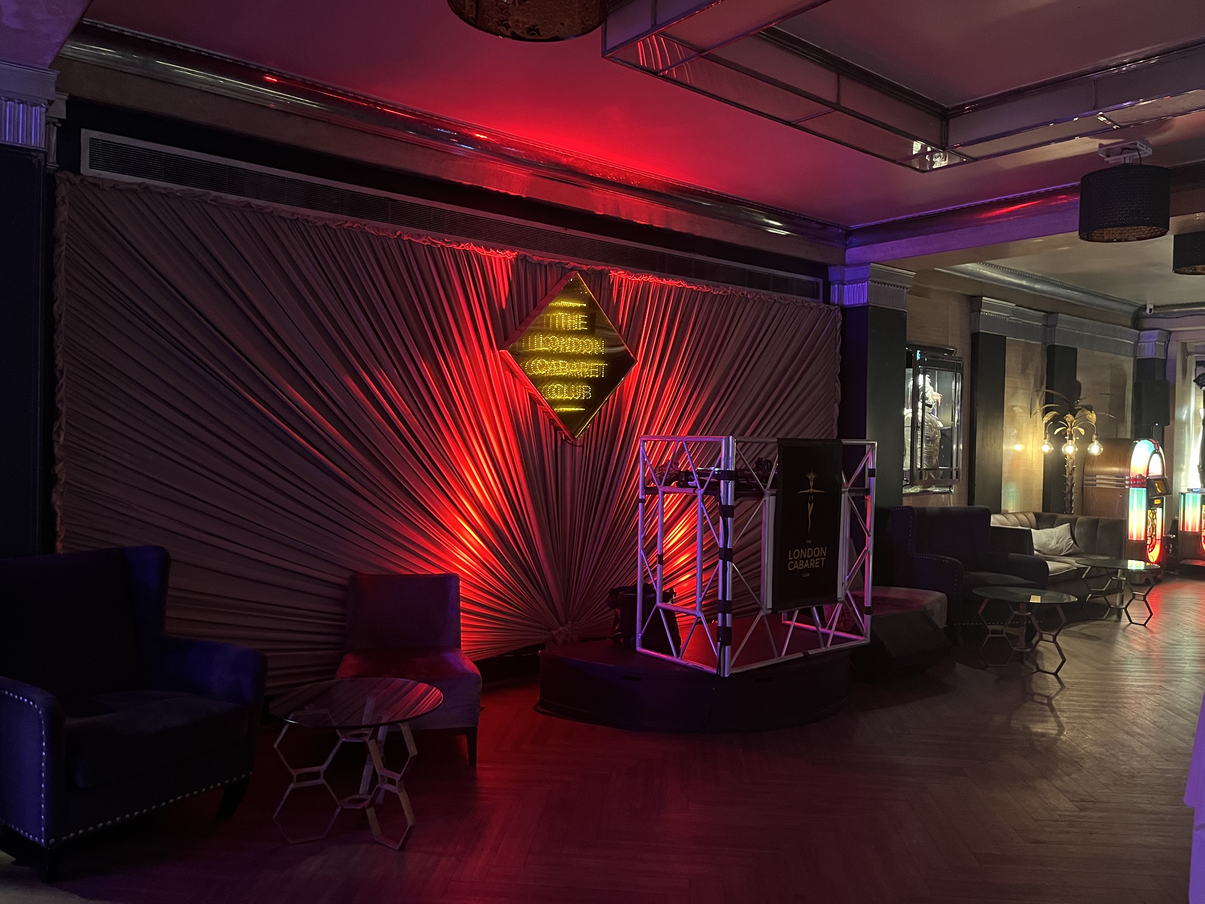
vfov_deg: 53.1
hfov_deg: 67.3
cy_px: 452
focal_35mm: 26
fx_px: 905
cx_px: 602
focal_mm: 5.1
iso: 640
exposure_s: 1/25
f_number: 1.6
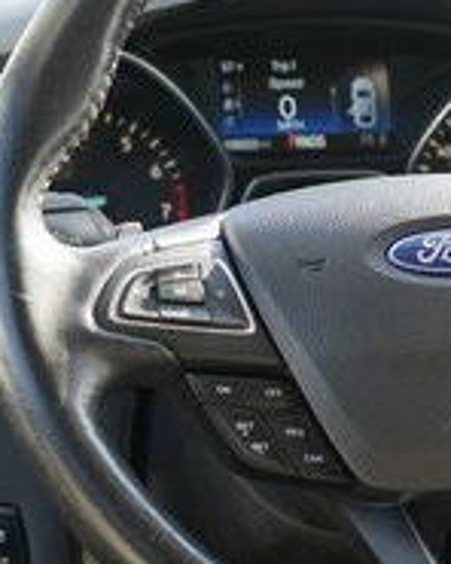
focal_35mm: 133
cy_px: 373
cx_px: 667
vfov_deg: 14.5
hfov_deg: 11.2
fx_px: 2219
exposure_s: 1/60
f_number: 4
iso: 100
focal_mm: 41
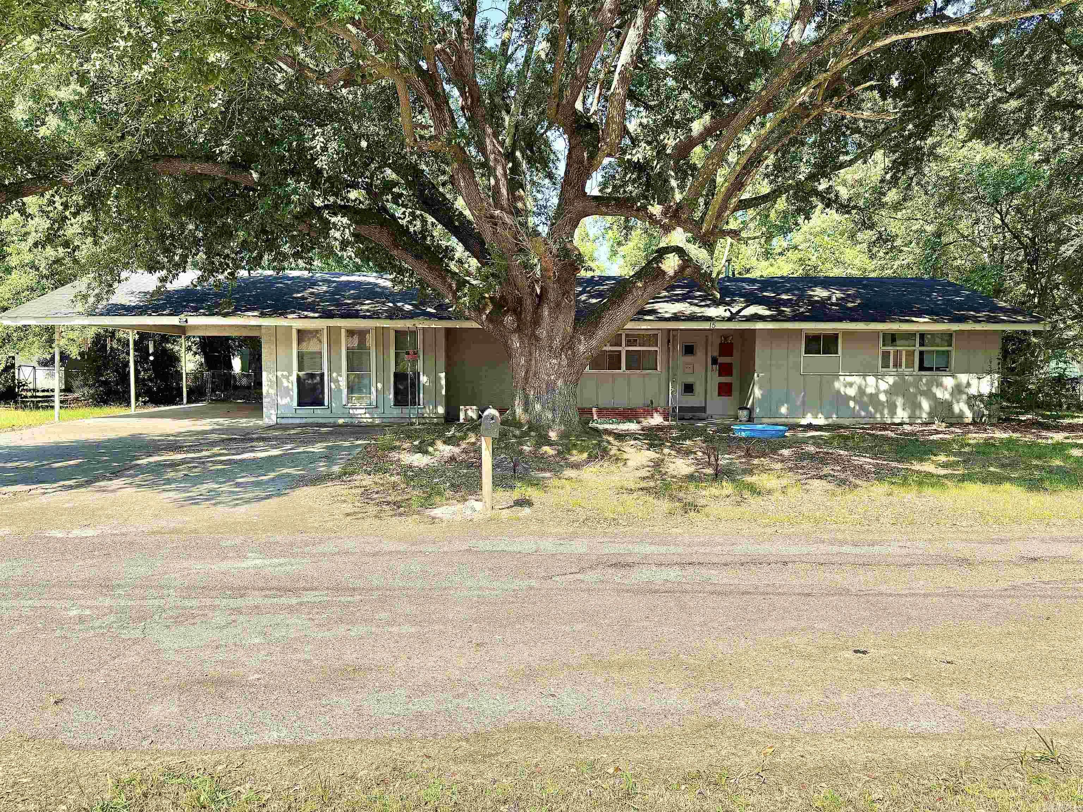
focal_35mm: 24
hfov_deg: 71.6
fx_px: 751
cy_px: 406
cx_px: 542
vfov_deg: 56.8
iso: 80
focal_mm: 6.76
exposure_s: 1/2232
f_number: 1.78
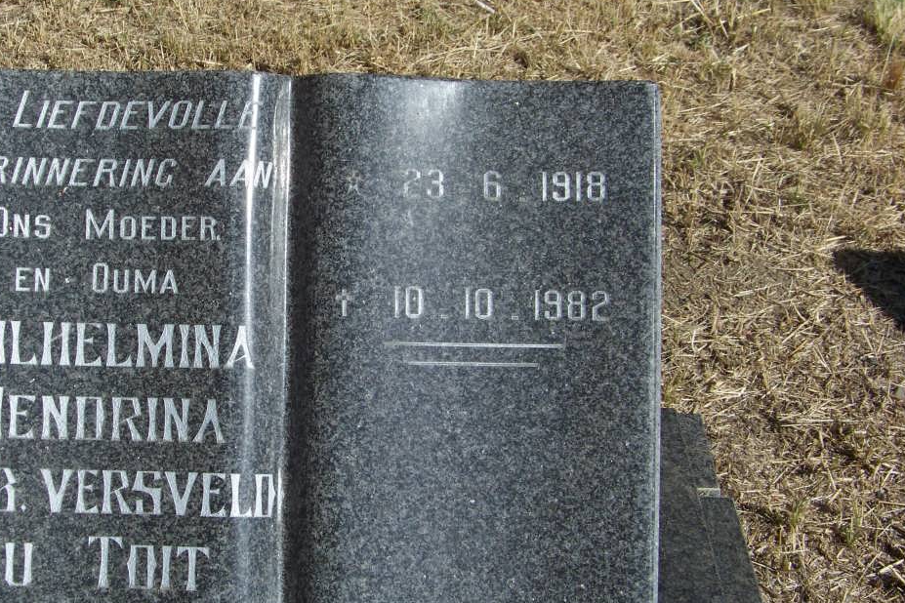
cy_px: 301
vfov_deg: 20.6
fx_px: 1659
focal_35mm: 66
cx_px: 322
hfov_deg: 30.3
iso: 64
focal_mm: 7.6
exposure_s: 1/800
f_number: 4
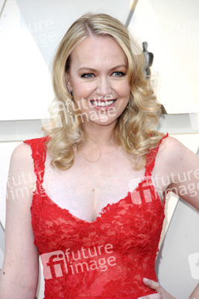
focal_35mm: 250
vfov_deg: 8.2
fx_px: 2071
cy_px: 150
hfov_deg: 5.5
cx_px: 100
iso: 800
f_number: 8
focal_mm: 250
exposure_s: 1/250
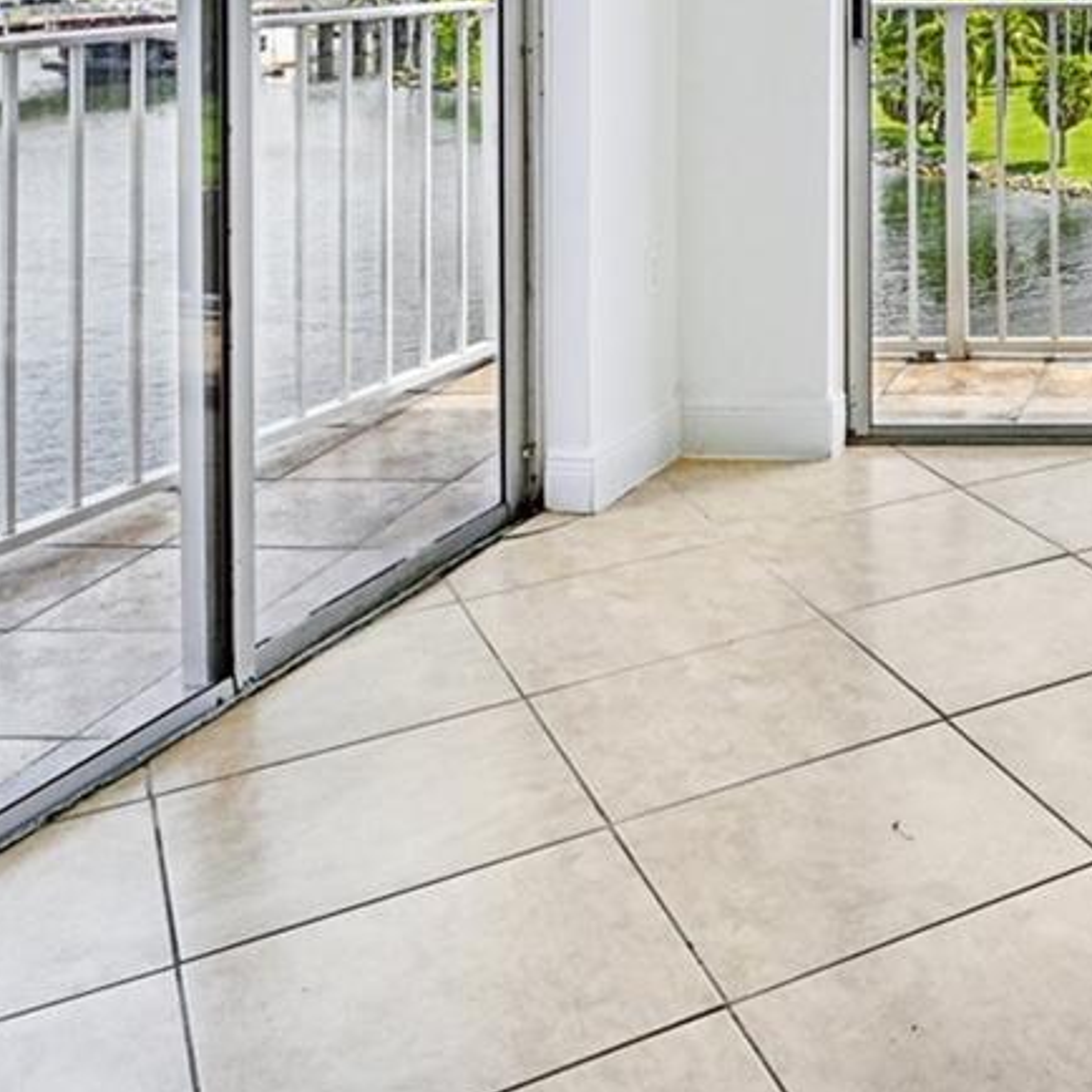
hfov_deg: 30.1
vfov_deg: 32.5
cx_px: 1349
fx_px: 1677
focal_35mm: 47
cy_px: -57
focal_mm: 15
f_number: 8
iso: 100
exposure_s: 1/160
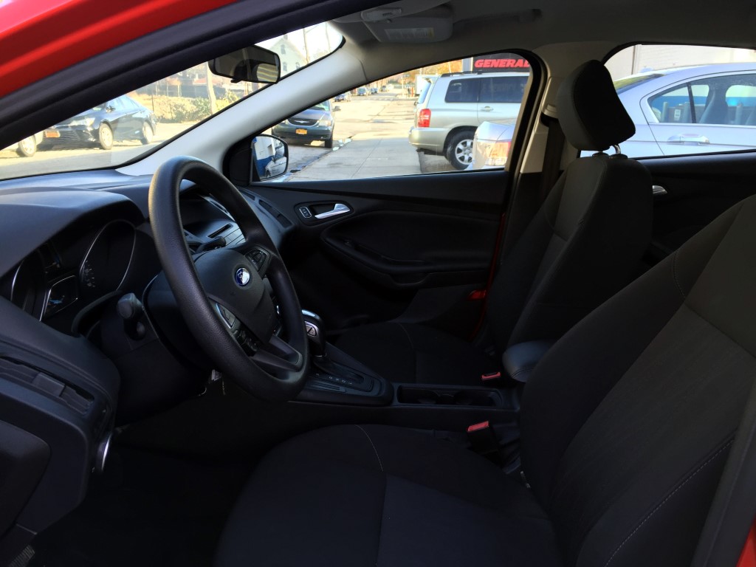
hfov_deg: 61.7
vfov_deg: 48.2
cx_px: 378
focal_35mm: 29
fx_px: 633
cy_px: 284
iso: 32
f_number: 2.2
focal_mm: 4.15
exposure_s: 1/60
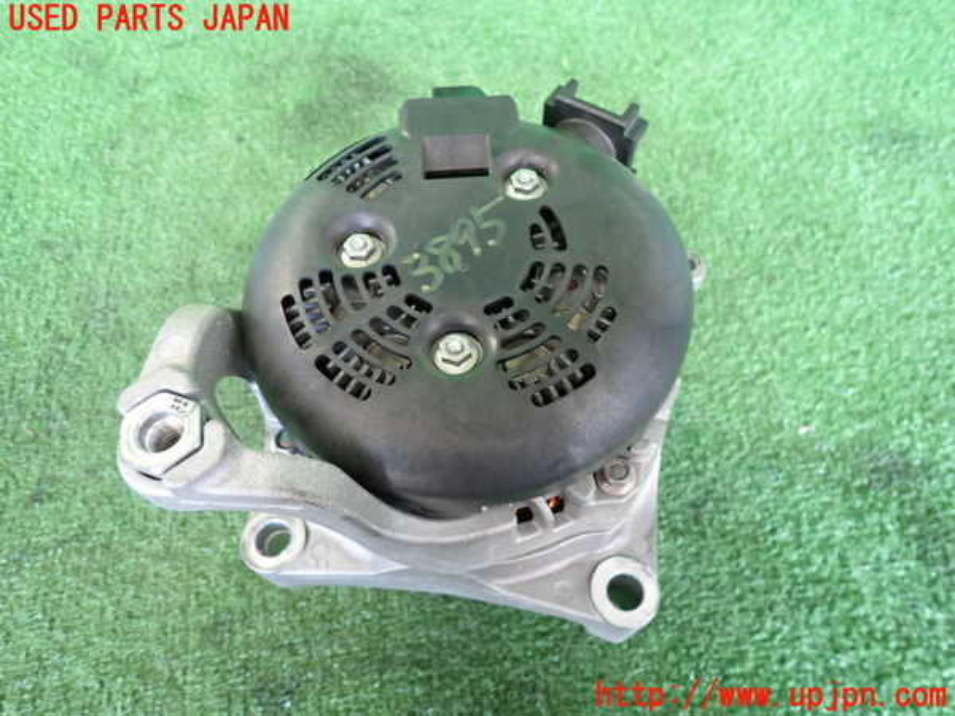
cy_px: 358
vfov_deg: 54.9
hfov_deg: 69.4
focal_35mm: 25
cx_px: 478
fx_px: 690
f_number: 2
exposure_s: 1/30
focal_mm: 4.5
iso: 400
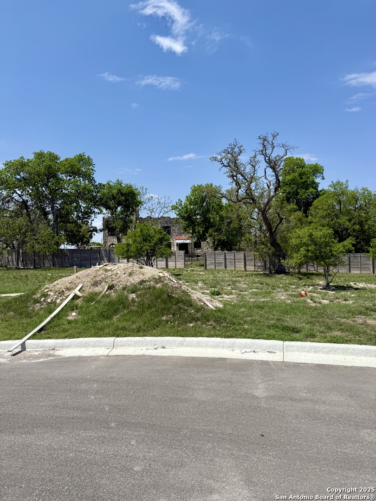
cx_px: 188
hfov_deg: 56.8
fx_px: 348
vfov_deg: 71.6
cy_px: 250
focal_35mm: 24
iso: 80
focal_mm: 6.76
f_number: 1.78
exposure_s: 1/6711
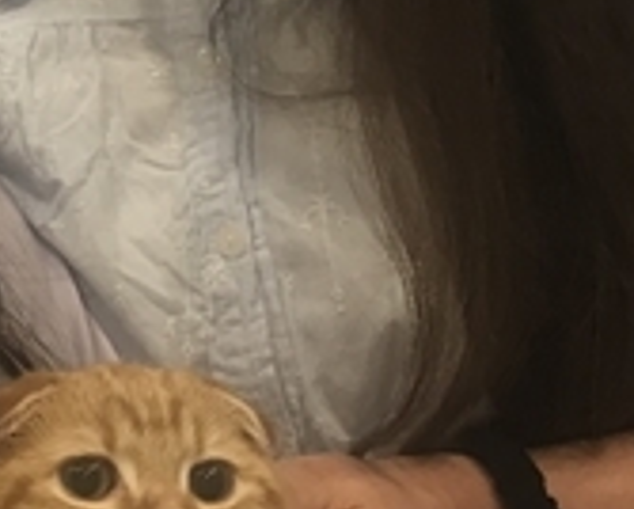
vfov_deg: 15.4
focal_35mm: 98
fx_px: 1841
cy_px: -27
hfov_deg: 18.6
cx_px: -106
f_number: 1.8
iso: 32
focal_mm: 3.99
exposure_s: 1/24
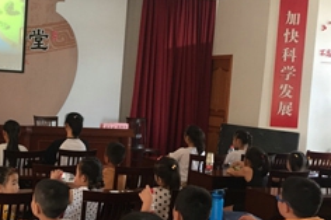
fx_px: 588
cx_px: 72
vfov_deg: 21.2
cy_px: 139
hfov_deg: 30.7
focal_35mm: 64
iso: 80
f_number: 2.2
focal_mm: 4.15
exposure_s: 1/33
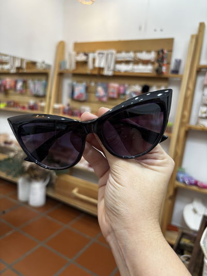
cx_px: 104
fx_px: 207
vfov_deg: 67.3
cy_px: 138
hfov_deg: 53.1
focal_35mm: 26
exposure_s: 1/100
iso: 125
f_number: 1.6
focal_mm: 5.96
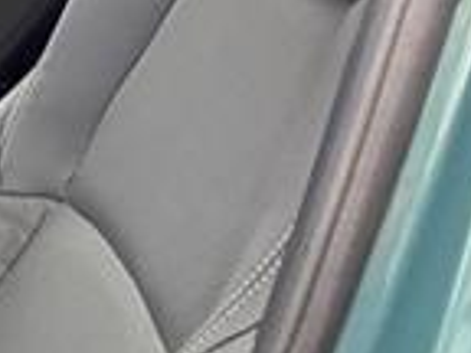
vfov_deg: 13.6
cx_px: -373
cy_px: 360
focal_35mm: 107
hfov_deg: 15.7
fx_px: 1456
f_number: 1.78
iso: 500
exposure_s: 1/60
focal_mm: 6.76
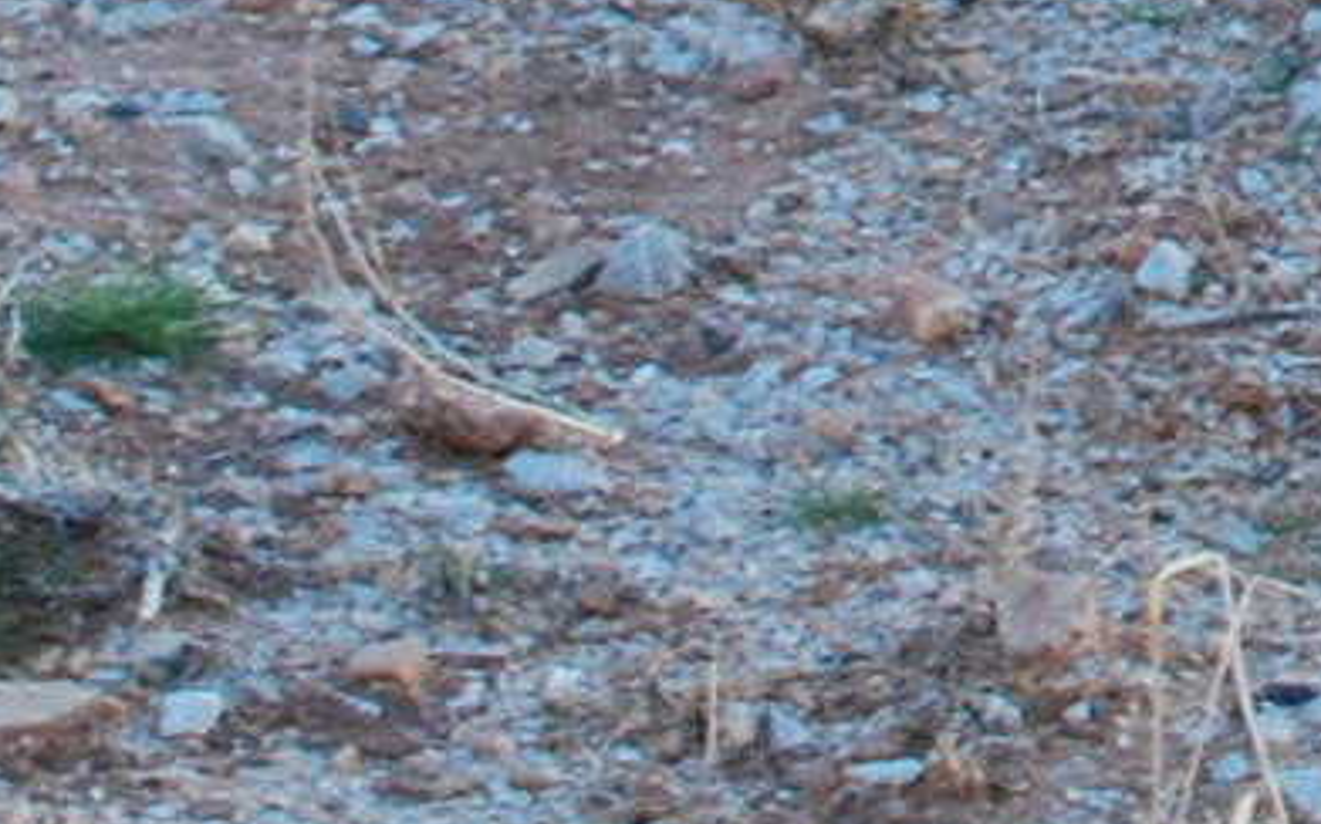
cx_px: 2297
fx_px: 14787
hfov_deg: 5.1
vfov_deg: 3.1
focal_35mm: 411
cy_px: -1874
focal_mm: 35
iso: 400
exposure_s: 1/125
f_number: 5.6
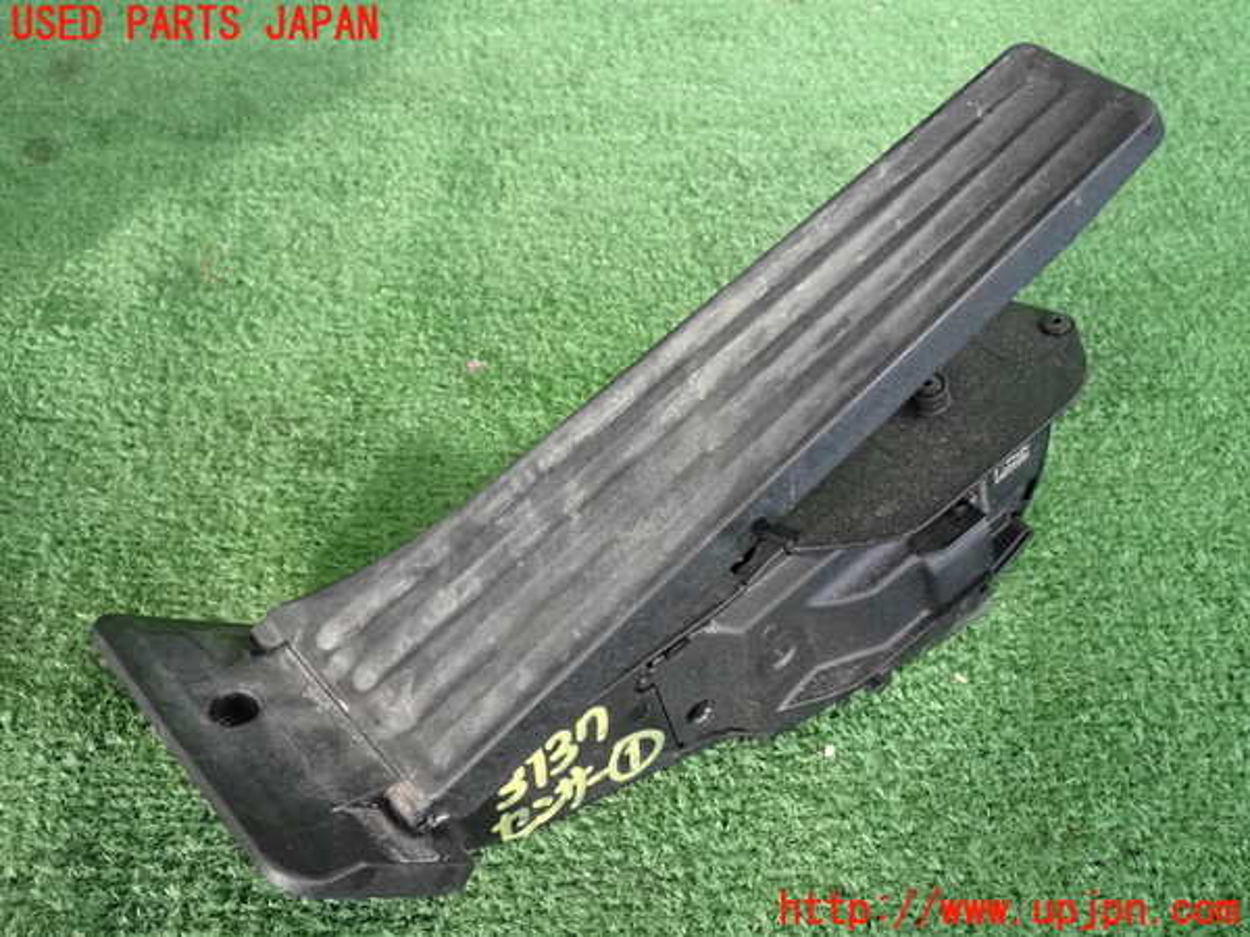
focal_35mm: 47
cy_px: 468
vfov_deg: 30.9
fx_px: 1697
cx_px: 625
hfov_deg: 40.4
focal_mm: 8.4
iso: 1600
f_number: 3.1
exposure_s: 1/125
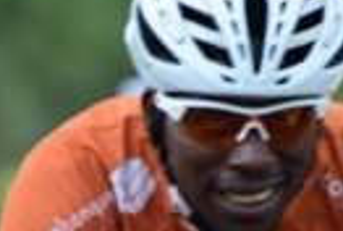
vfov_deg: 0.9
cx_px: 94
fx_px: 13952
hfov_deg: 1.4
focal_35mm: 1461
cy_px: 311
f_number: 5.6
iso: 200
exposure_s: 1/200
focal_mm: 300
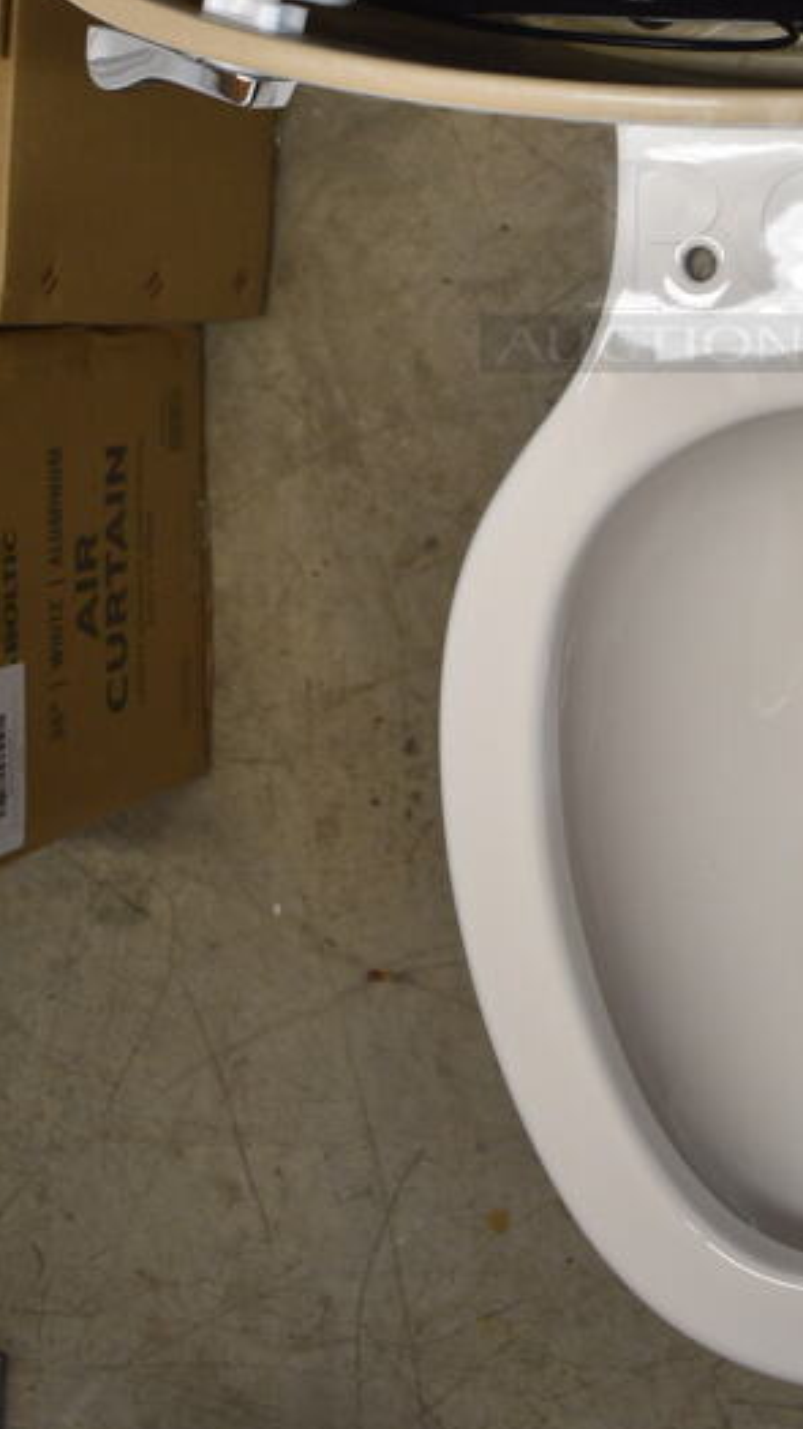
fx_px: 2383
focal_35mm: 63
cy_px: 230
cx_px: 784
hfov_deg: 18.7
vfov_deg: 32.2
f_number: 3.8
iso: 500
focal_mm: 23
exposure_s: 1/40
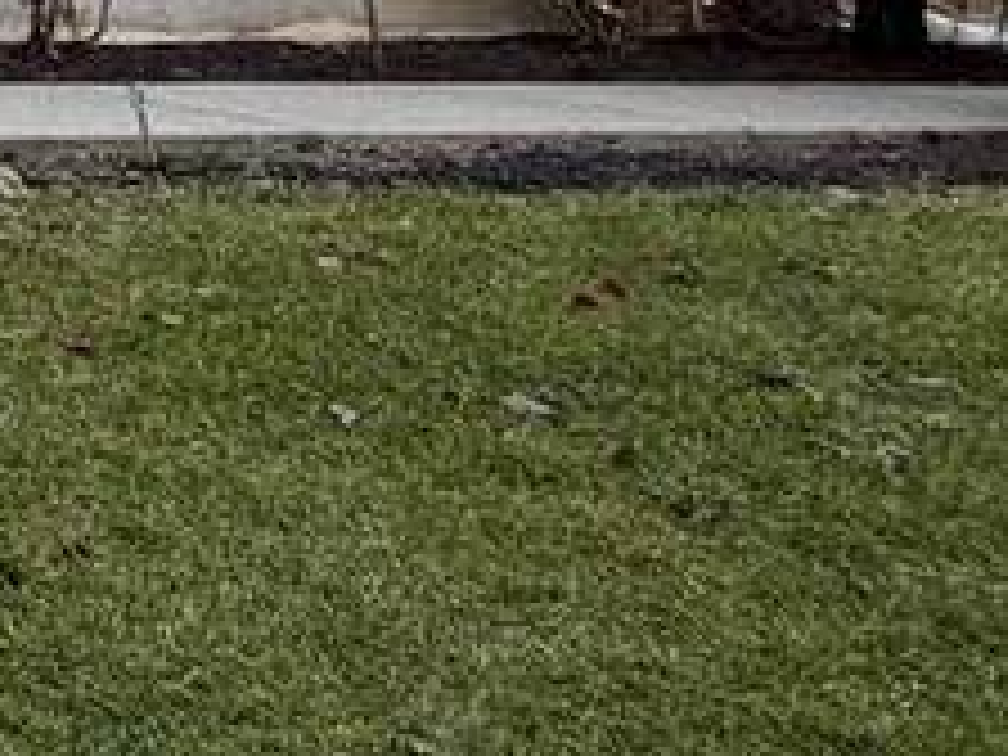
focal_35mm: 80
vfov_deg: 16.8
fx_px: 2330
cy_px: -364
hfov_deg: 17.1
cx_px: -1058
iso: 125
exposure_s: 1/121
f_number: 2.2
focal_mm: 2.22
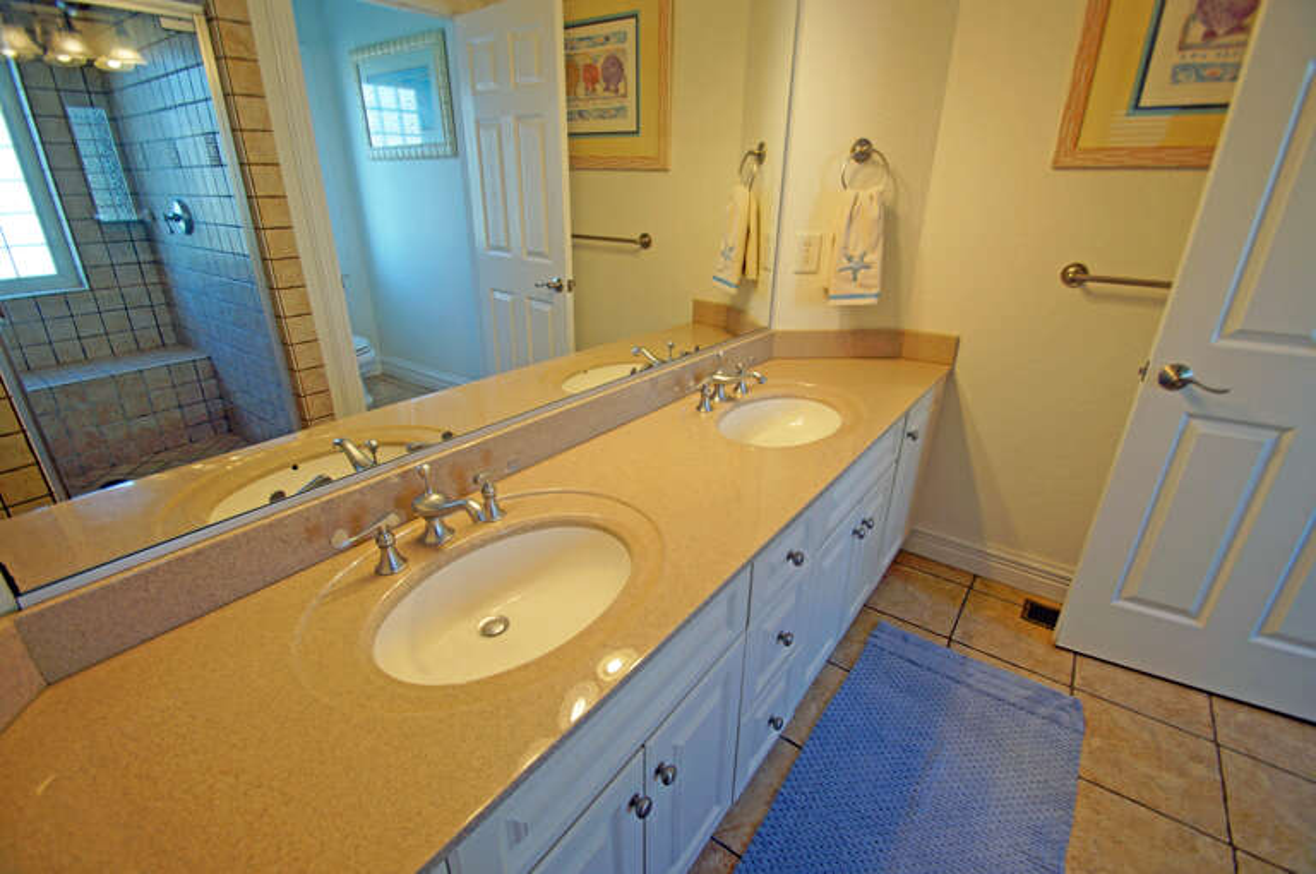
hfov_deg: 100.5
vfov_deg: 77.2
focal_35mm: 15
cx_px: 658
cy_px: 437
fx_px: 548
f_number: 4
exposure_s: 1/60
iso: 250
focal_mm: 10
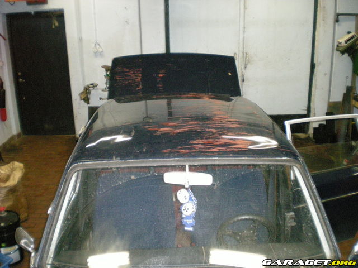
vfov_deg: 37.7
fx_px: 393
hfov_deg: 49.0
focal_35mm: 38
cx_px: 179
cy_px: 134
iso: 657
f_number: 3.1
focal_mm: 6.3
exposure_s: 1/60
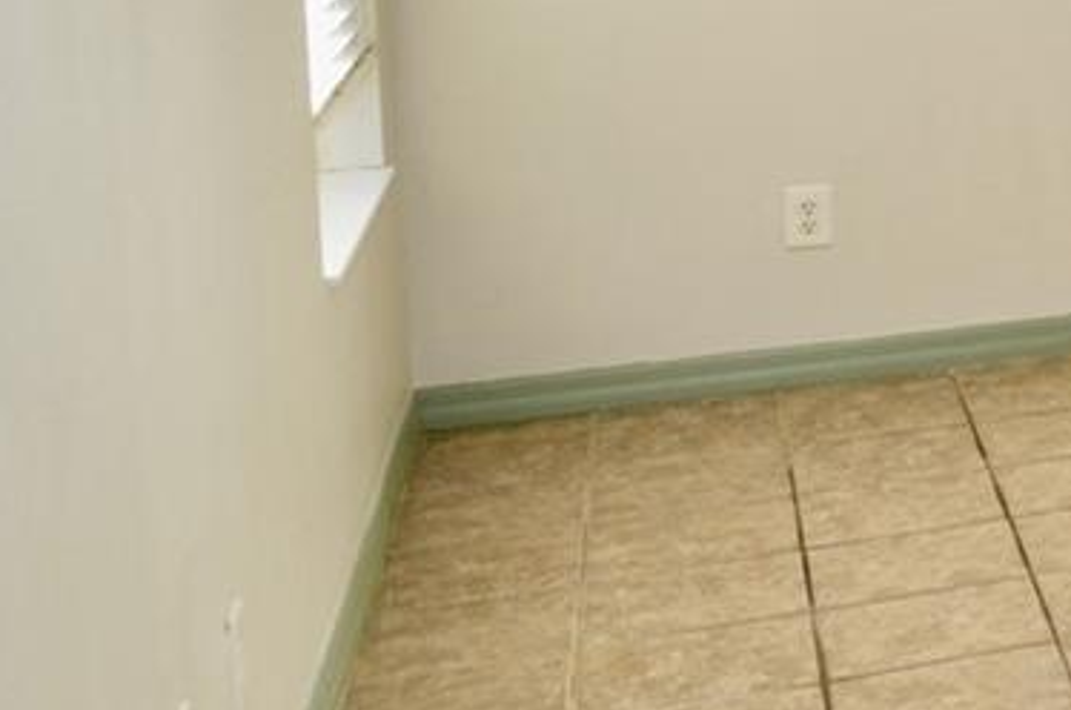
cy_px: -53
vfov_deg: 17.1
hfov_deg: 17.8
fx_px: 2287
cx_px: 2168
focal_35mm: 77
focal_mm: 12
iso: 100
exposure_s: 1/160
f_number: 6.3
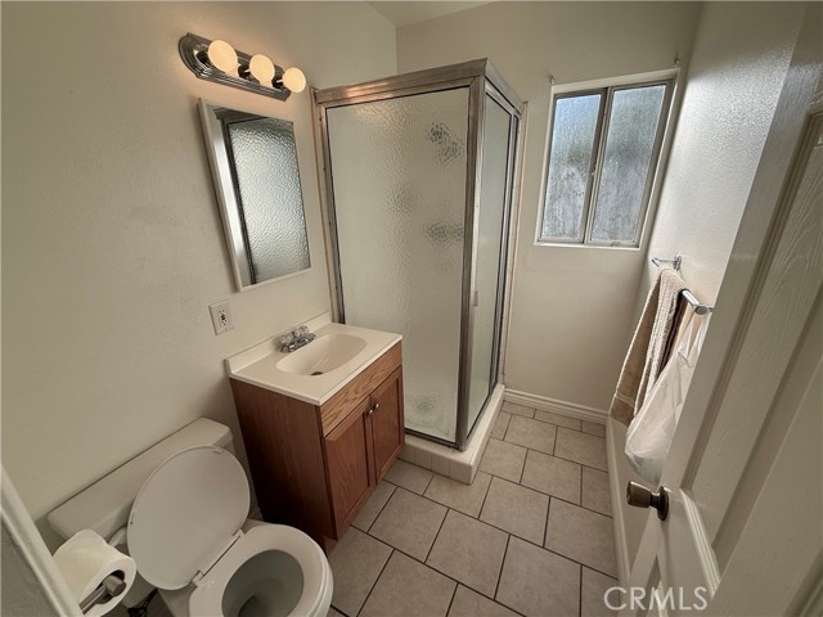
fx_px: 333
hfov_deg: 102.1
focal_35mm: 14
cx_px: 412
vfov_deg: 85.7
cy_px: 308
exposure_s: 1/351
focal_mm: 2.22
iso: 50
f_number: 2.2
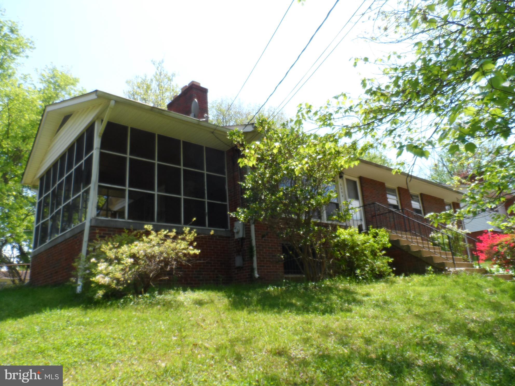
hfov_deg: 71.6
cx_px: 258
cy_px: 193
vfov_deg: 56.8
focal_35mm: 24
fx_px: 357
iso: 80
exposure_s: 1/500
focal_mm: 4
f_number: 3.2
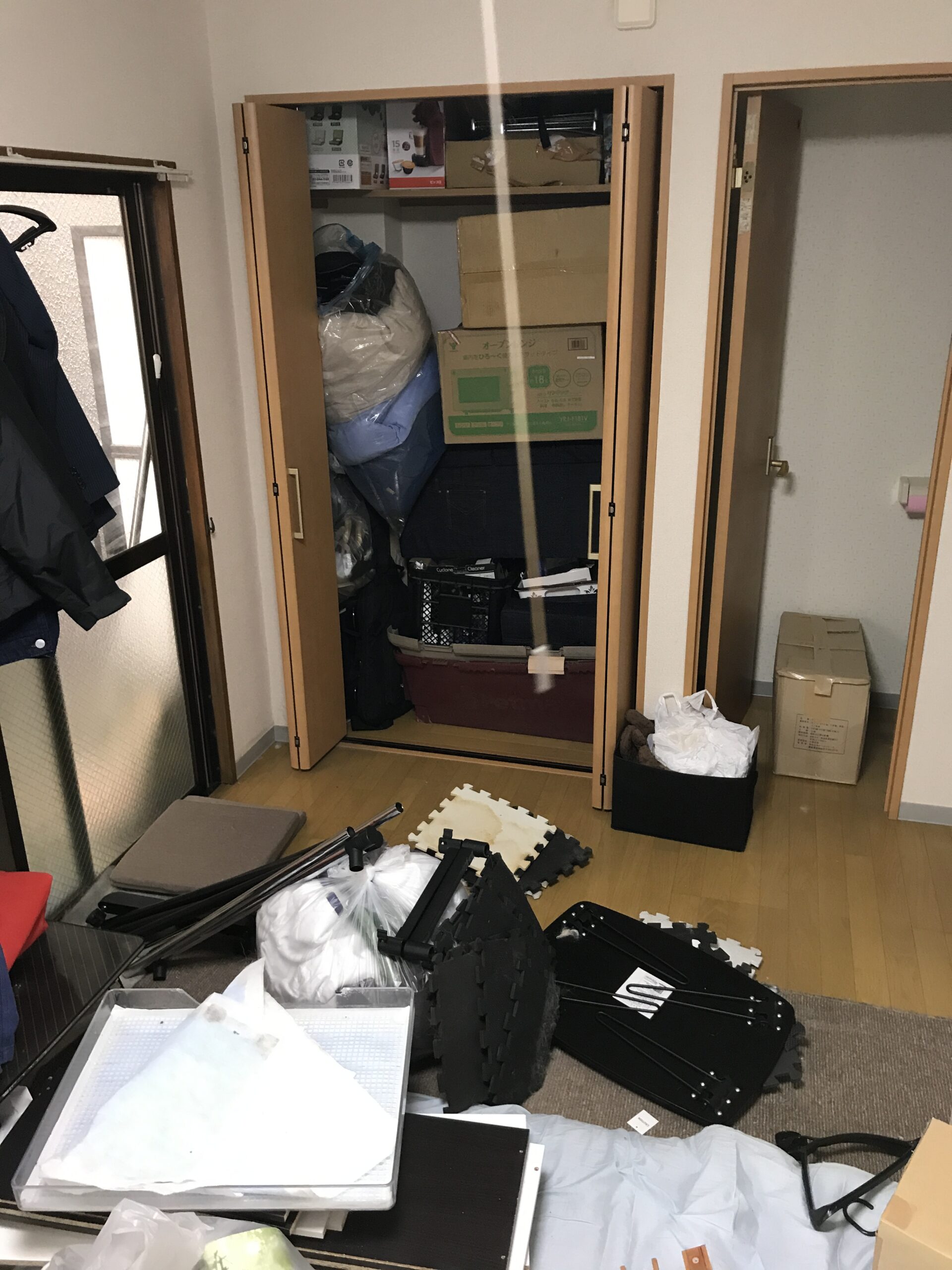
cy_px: 635
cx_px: 476
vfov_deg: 63.4
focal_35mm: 28
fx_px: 1027
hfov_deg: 49.7
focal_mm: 3.99
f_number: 1.8
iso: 64
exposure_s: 1/17
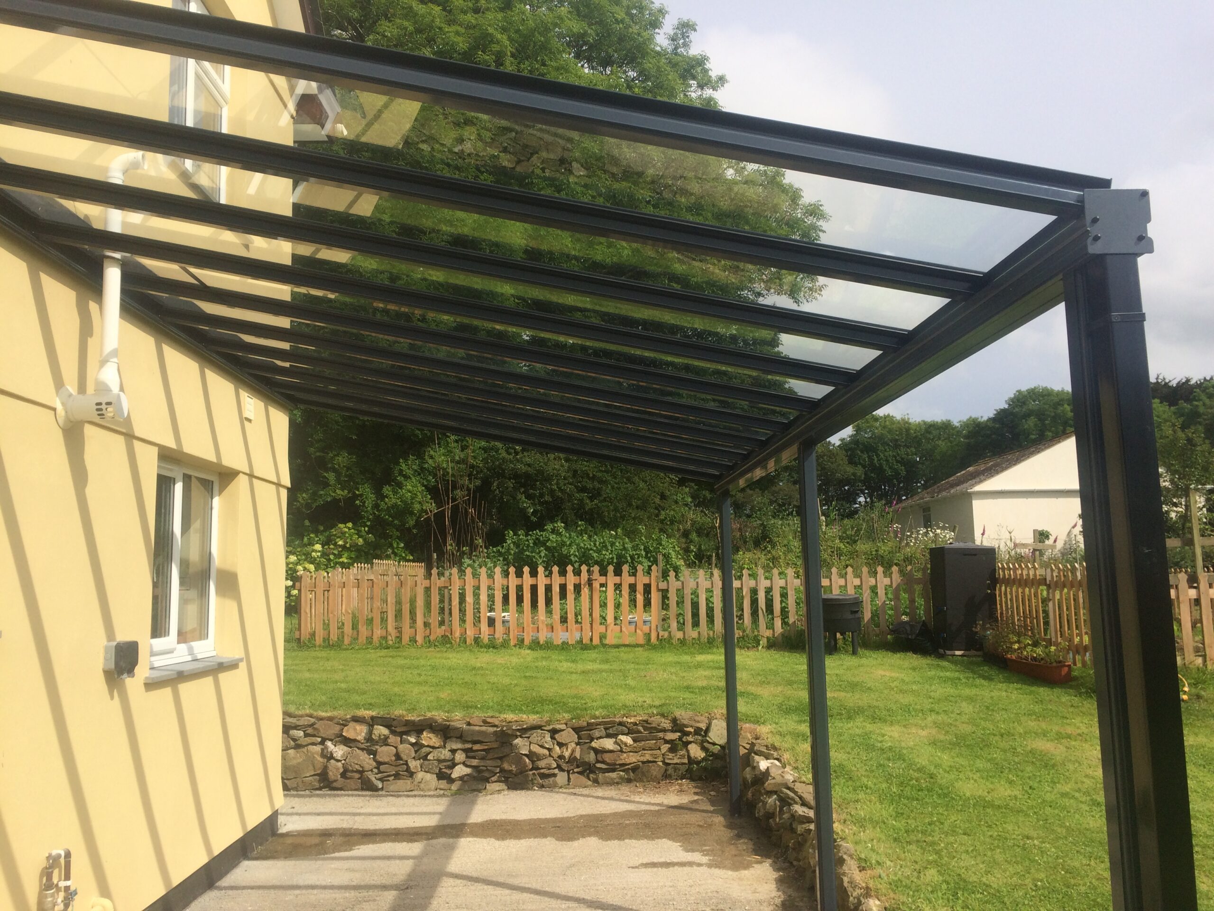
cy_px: 456
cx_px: 607
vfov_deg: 48.2
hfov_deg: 61.7
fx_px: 1017
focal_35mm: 29
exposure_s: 1/2564
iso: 32
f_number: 2.2
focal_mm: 4.15
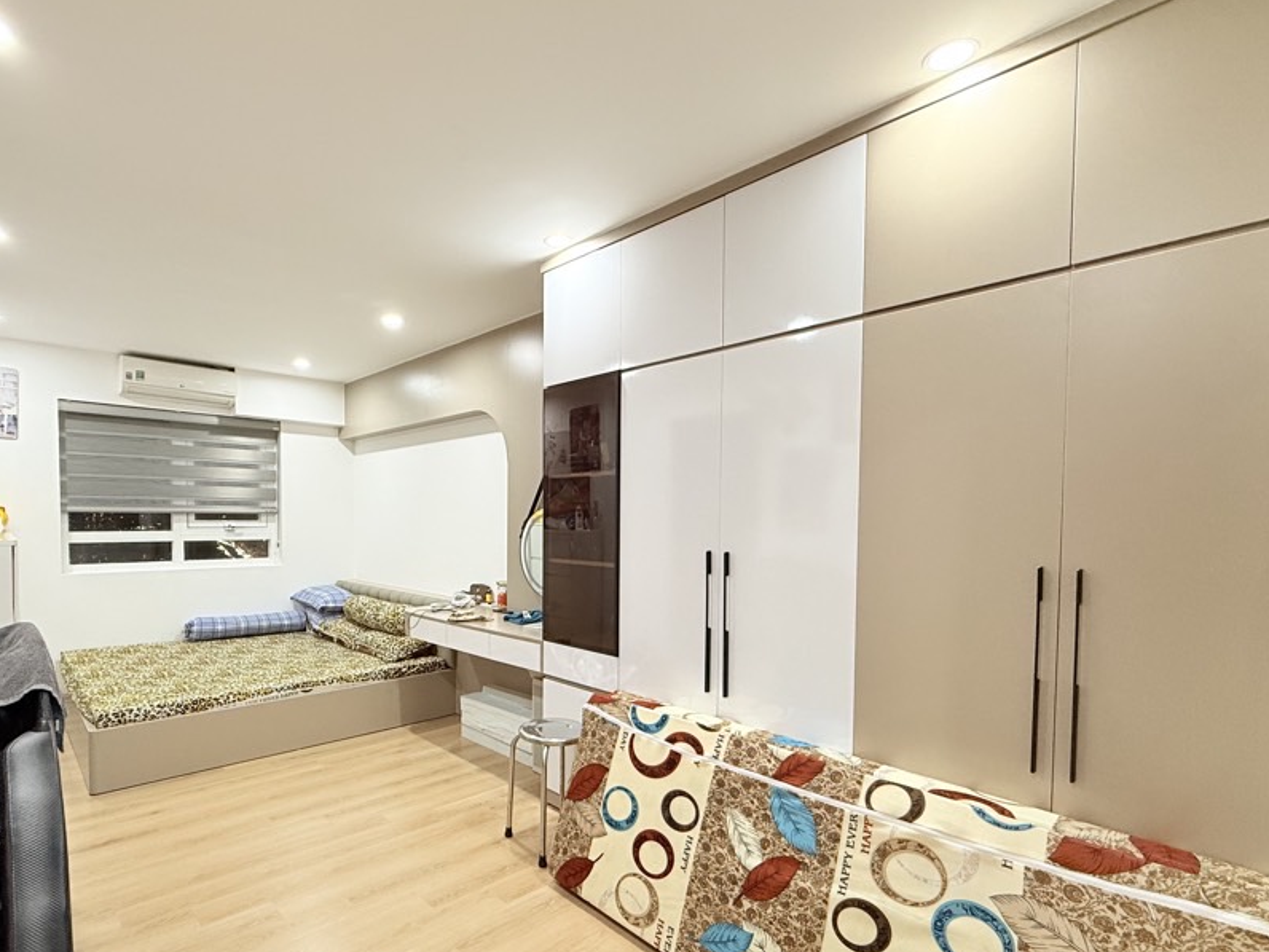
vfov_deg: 71.2
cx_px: 532
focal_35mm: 18
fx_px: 660
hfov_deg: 87.0
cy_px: 542
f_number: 2.2
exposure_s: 1/50
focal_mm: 2.22
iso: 250
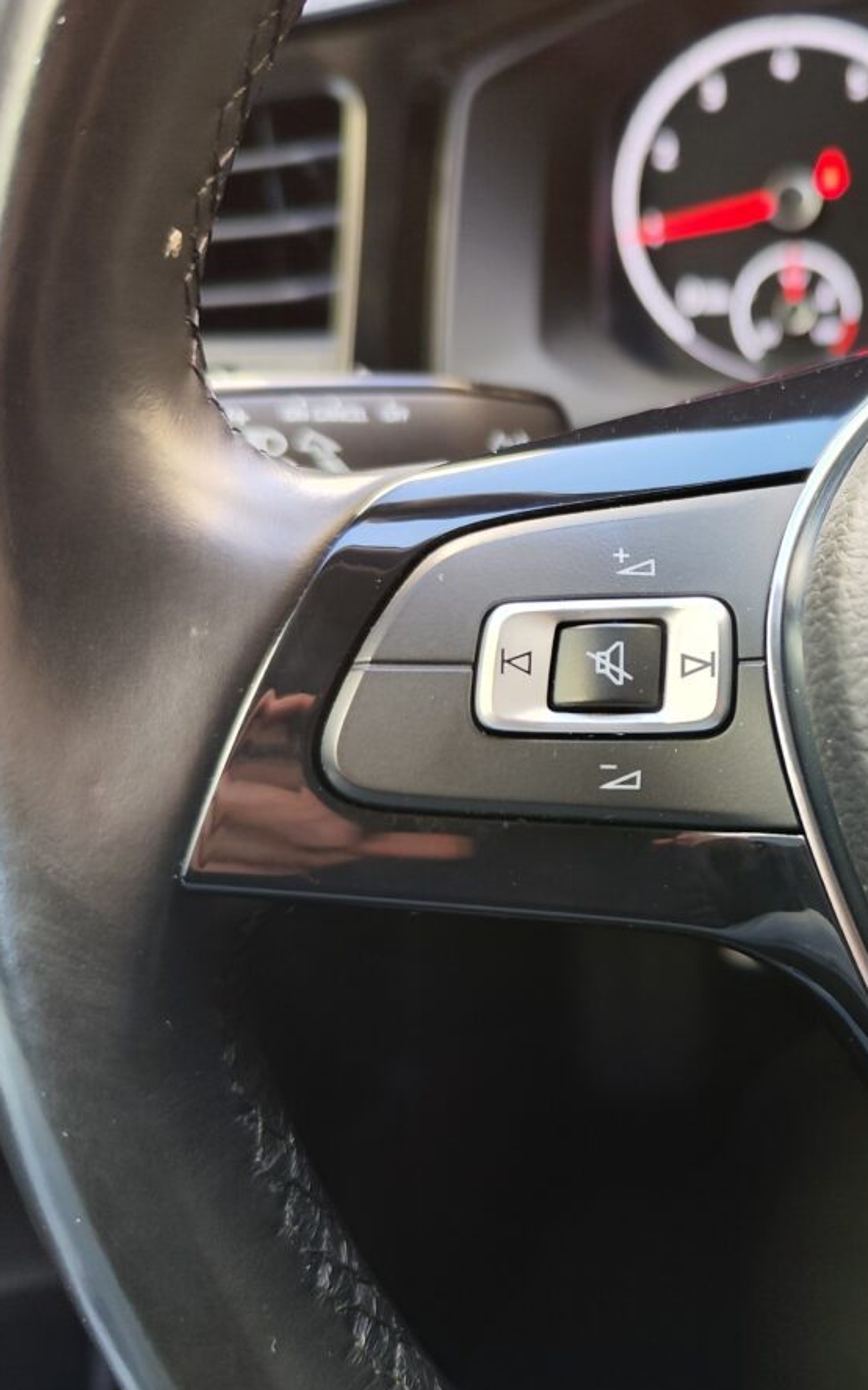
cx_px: 747
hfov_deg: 36.4
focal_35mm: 33
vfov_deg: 58.2
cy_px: 690
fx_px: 1250
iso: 512
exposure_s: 1/97.1
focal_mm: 7.01
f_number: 1.69
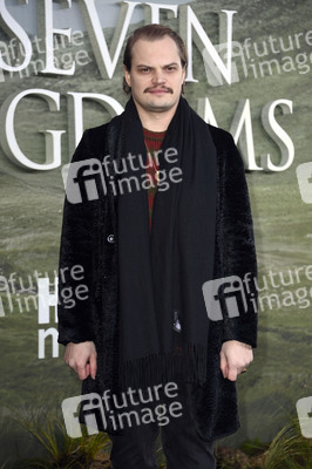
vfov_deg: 16.4
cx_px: 156
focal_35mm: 125
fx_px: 1628
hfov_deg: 10.9
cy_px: 234
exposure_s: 1/250
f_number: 5.6
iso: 640
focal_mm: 125
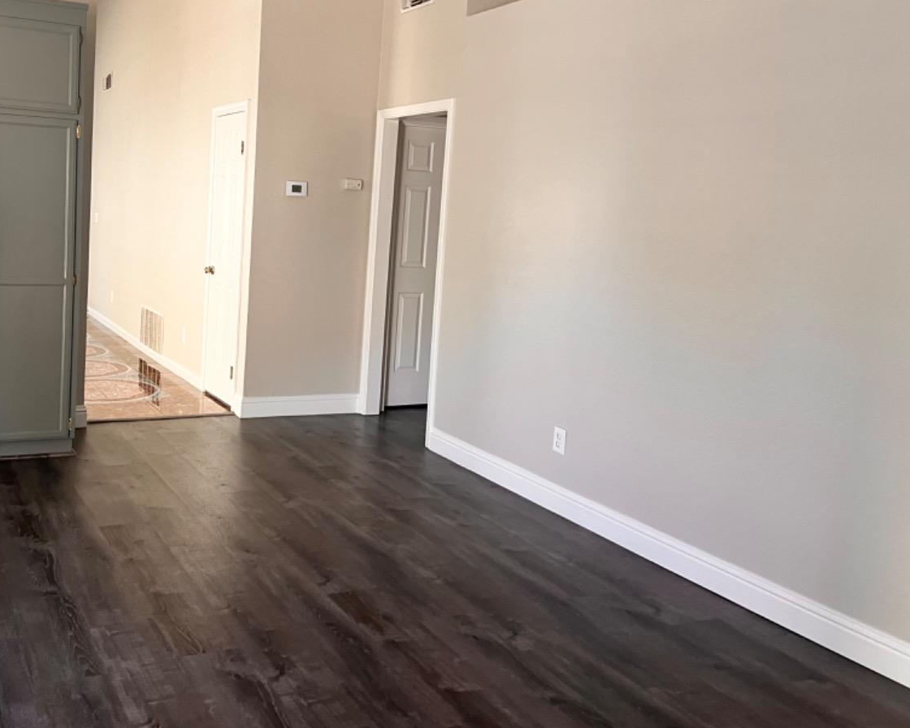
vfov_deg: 43.1
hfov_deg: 51.9
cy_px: 286
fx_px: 916
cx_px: 306
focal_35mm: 34
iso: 125
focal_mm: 5.7
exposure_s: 1/85
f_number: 1.5
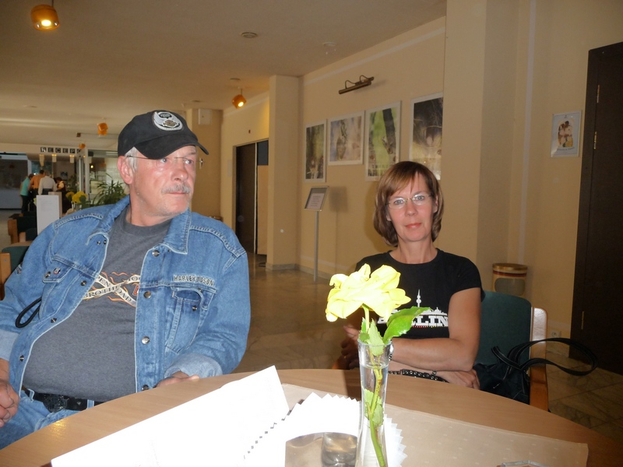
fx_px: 504
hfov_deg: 63.4
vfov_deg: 49.7
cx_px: 312
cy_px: 234
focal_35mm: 28
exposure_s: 1/30
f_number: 3.3
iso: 250
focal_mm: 4.7
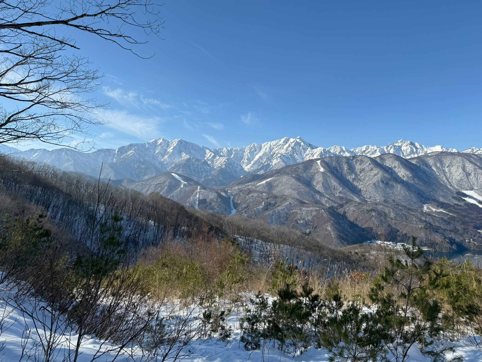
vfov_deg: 56.8
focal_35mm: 24
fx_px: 334
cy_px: 181
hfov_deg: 71.6
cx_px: 241
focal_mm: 6.86
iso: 80
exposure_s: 1/5348
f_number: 1.78
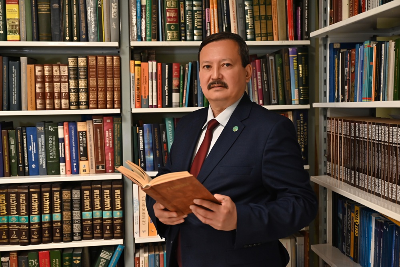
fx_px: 444
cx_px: 200
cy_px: 134
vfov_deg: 33.4
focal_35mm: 40
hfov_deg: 48.5
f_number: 3.2
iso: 1000
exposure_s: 1/125
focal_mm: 40
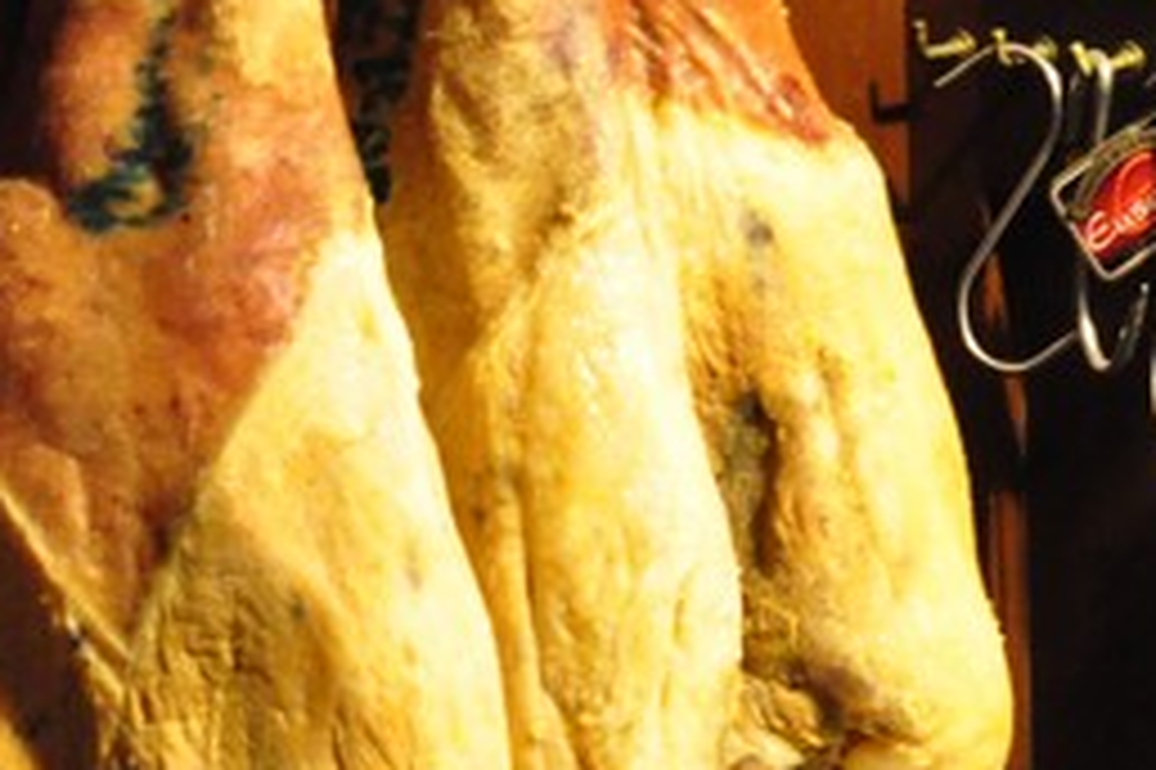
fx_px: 6706
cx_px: 571
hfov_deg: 9.9
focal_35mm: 209
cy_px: 1373
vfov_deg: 6.4
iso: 3200
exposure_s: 1/40
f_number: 4.2
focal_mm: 35
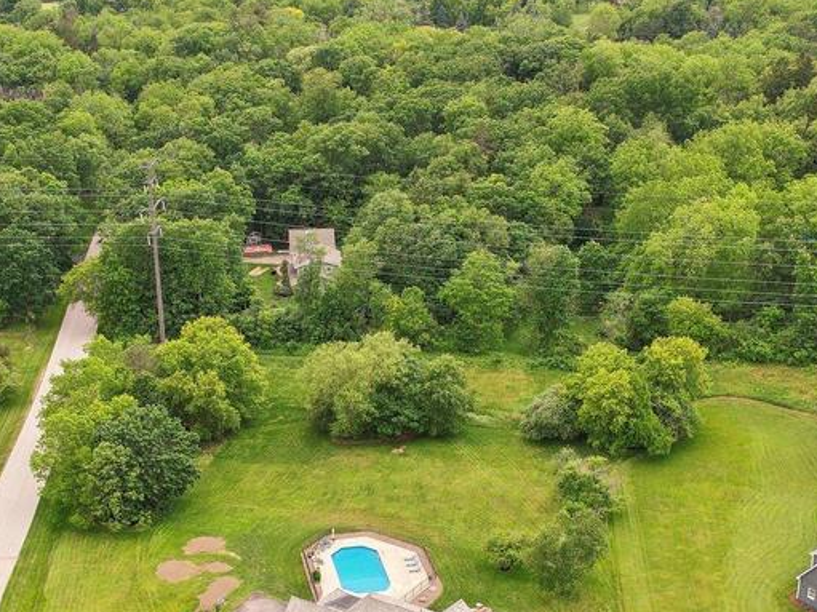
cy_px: 463
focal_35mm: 53
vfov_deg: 27.1
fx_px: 1251
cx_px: 405
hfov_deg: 36.2
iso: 150
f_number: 2.8
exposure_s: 1/640
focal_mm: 8.4
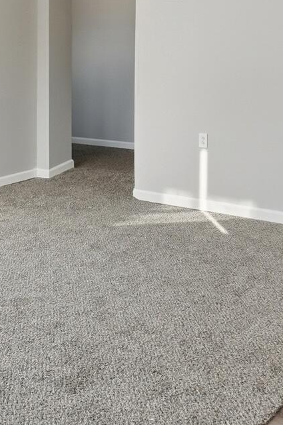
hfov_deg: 28.2
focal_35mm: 47
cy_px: 84
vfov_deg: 40.2
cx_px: 71
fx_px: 554
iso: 100
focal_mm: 10
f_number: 4
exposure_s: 1/2500
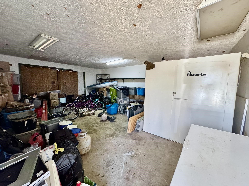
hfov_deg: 102.1
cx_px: 124
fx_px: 101
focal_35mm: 14
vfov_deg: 85.7
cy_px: 93
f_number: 2.2
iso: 250
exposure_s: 1/90
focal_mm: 2.22
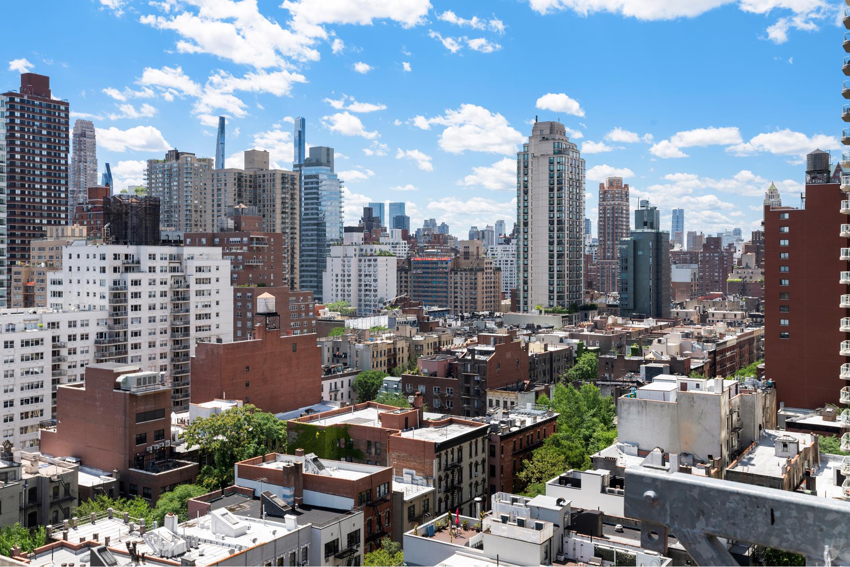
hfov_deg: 54.4
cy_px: 284
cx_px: 425
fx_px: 827
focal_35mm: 35
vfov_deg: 37.9
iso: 100
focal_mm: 35
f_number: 11
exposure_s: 1/80
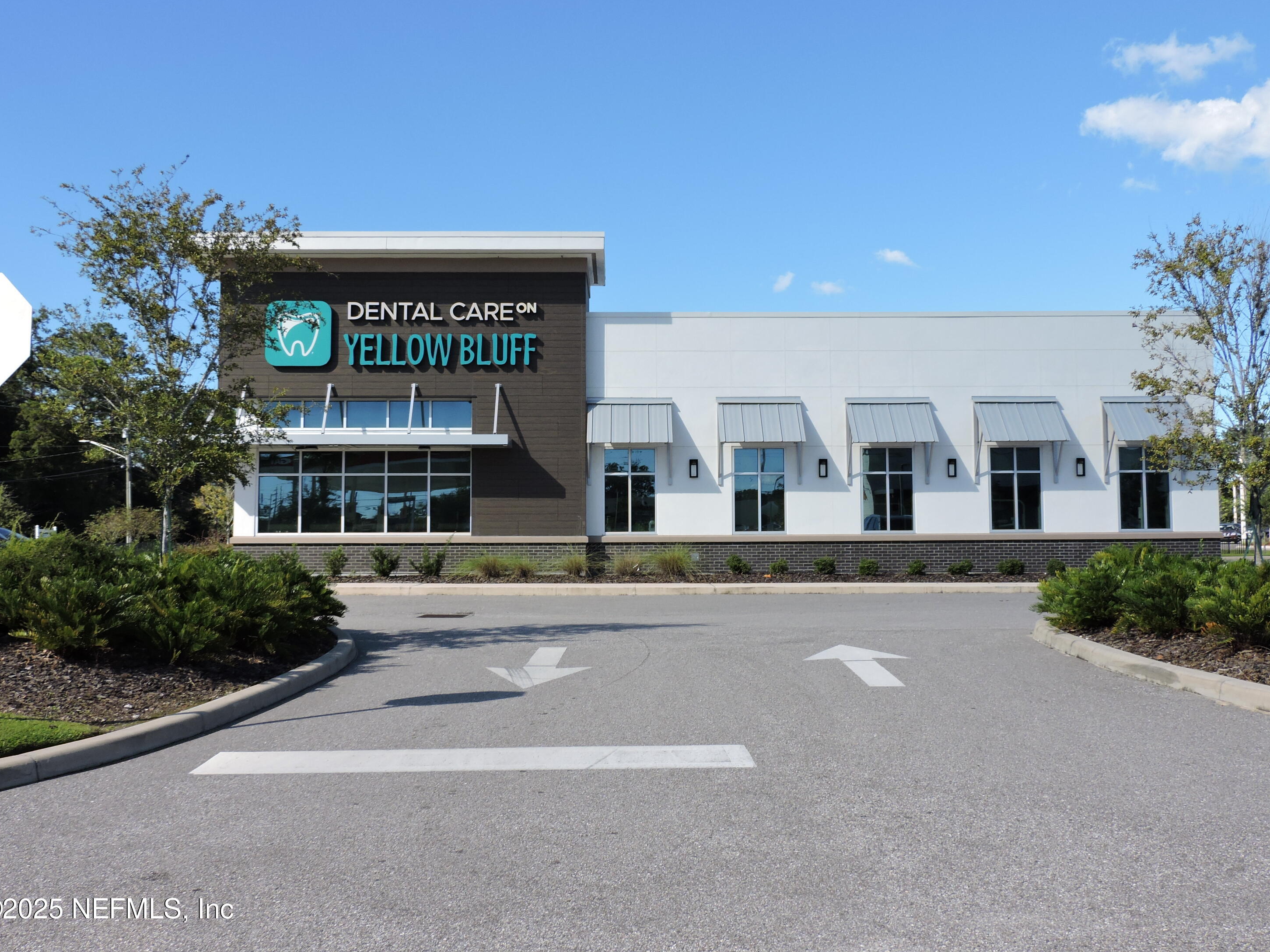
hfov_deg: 58.4
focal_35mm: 31
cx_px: 636
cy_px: 462
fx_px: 1137
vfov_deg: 45.4
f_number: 3.1
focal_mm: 5.4
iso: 100
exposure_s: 1/800
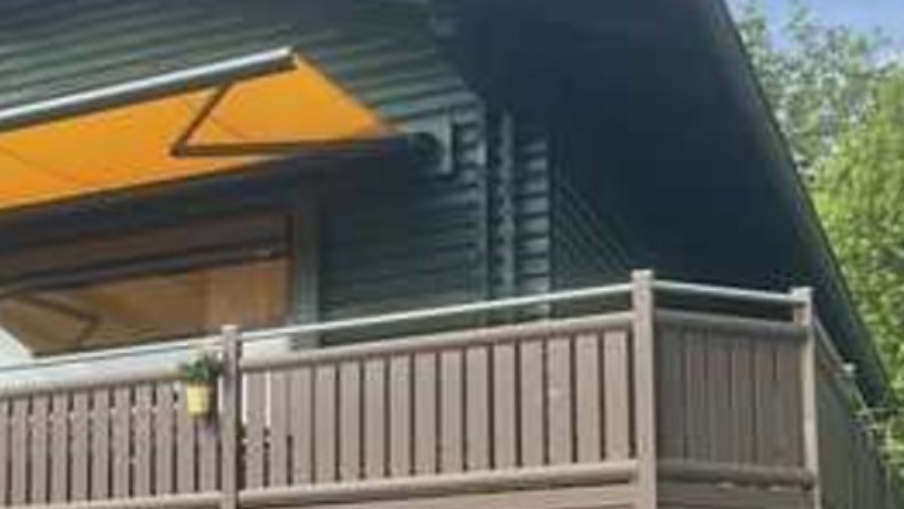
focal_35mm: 77
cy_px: 546
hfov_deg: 25.9
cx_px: -33
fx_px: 1846
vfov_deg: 15.3
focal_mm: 3
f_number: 1.8
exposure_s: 1/759
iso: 16
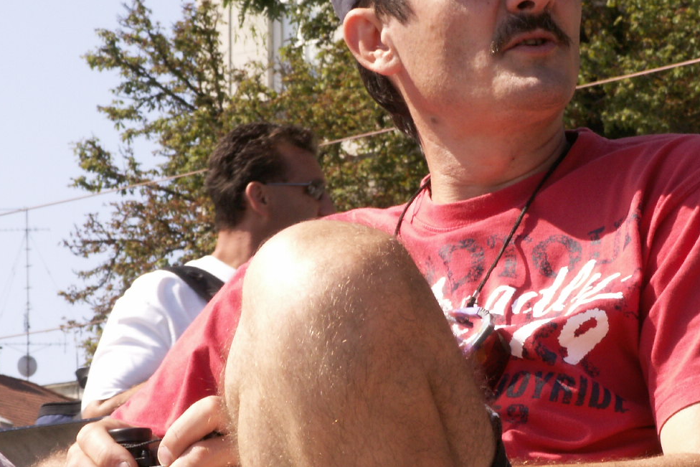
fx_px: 4045
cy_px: 303
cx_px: 382
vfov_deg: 6.6
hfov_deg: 9.9
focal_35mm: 208
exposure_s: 1/125
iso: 50
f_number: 8
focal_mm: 19.91
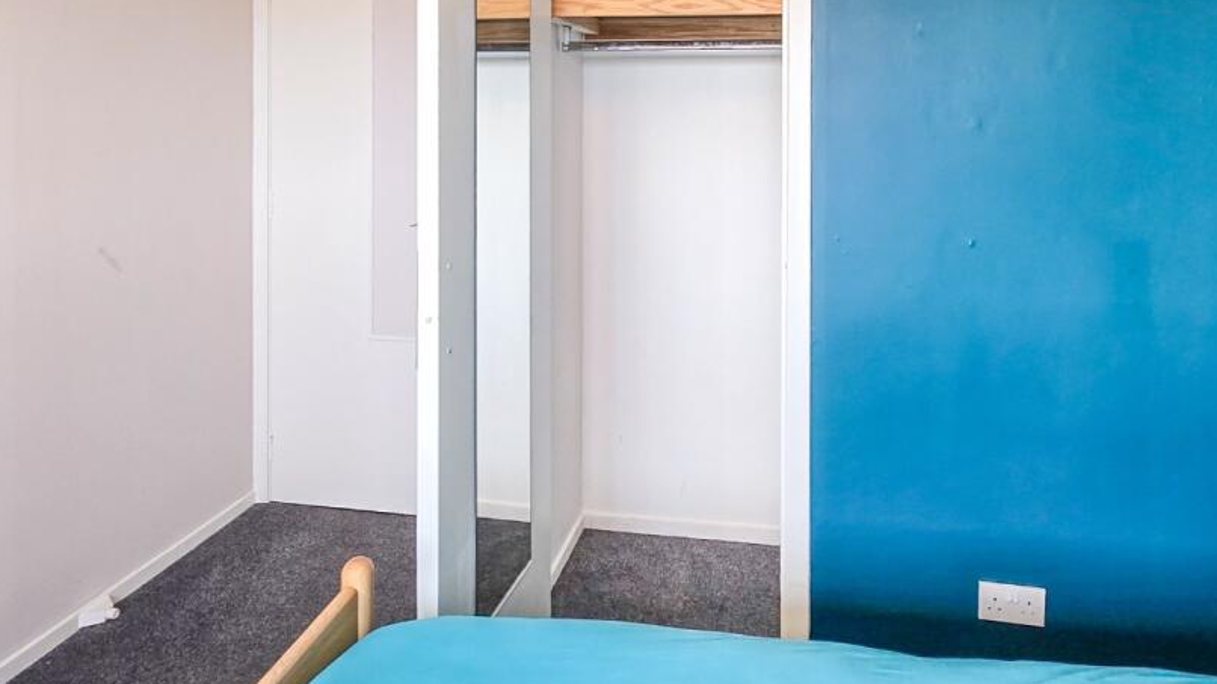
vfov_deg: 56.5
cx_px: 670
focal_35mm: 18
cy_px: 136
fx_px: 581
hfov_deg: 92.4
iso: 125
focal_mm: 2.2
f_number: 2.2
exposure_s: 1/50
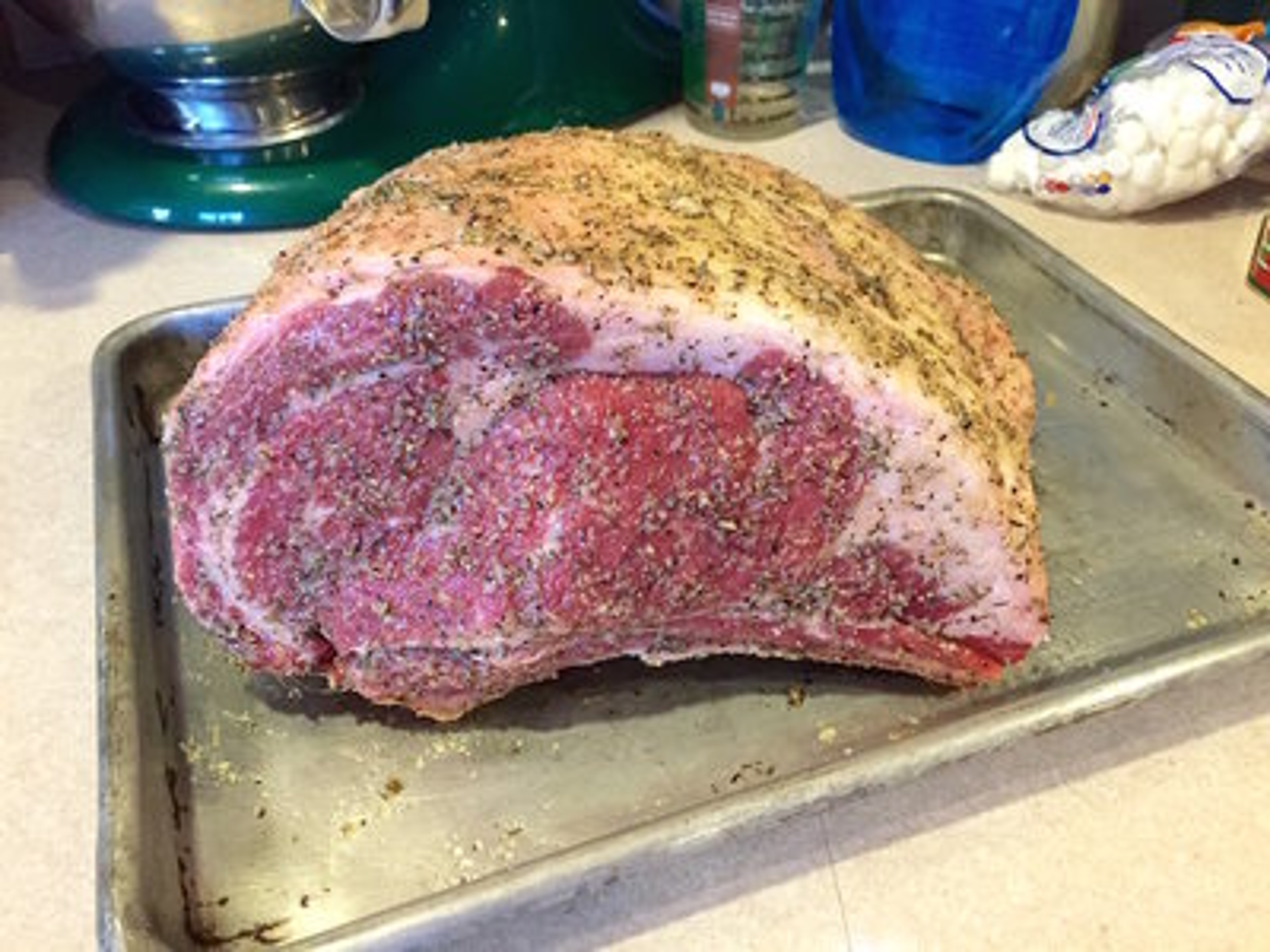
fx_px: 1064
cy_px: 476
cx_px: 635
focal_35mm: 29
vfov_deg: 48.2
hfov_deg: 61.7
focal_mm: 4.15
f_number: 2.2
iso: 250
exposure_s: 1/30
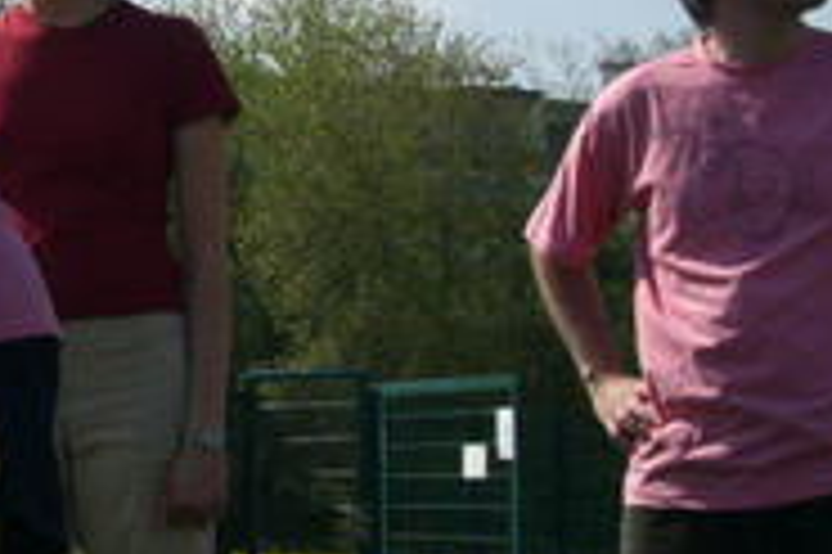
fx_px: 3163
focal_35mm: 137
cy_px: 171
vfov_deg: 10.0
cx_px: -193
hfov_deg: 14.5
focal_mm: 6.3
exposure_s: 1/800
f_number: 4.4
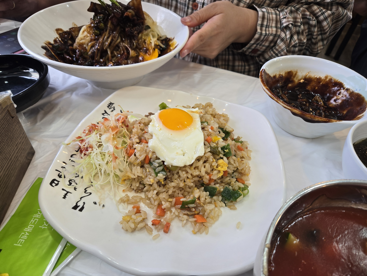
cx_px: 184
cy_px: 138
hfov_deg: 73.9
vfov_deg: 58.9
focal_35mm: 23
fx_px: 244
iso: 100
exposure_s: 1/120
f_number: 1.8
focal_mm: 5.4
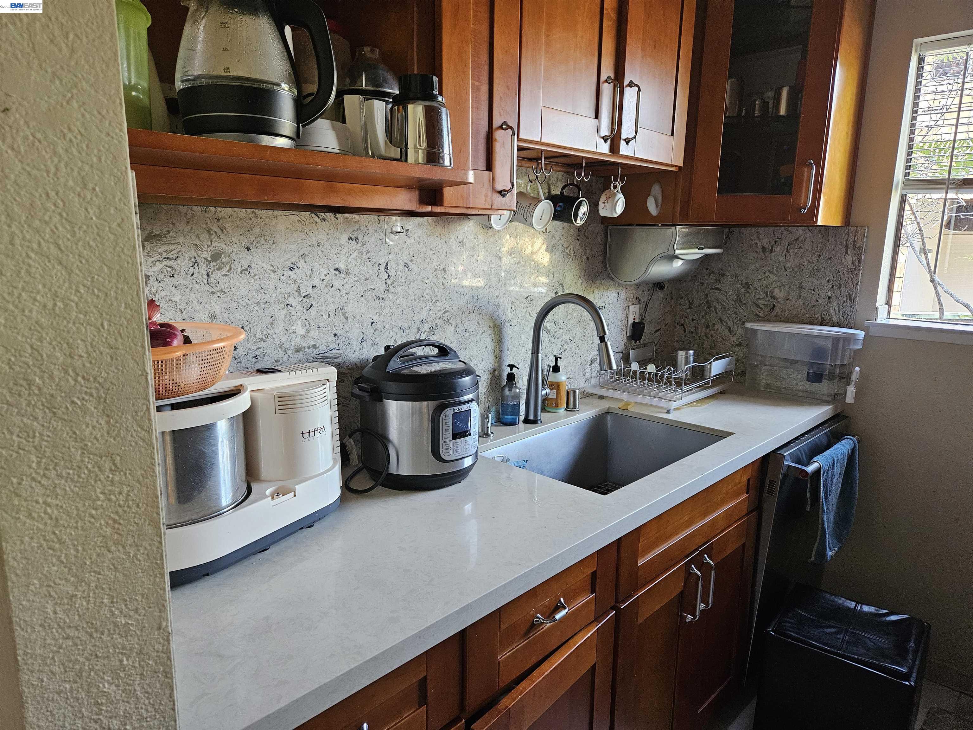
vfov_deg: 58.9
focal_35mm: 23
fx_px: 646
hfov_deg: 73.9
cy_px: 365
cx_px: 486
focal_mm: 5.4
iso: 800
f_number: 1.8
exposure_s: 1/120
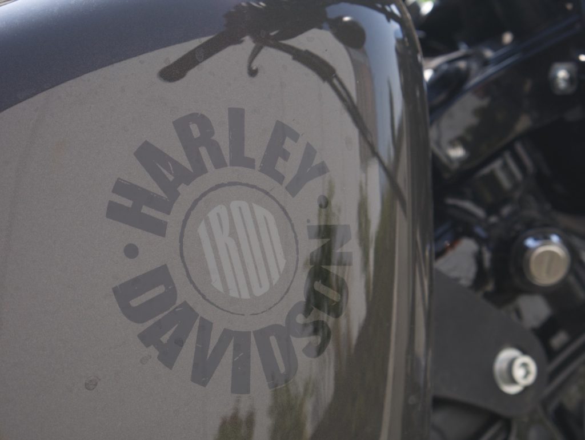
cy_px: 220
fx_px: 1353
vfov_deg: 18.4
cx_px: 292
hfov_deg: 24.4
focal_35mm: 80
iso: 200
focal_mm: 40
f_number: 7.1
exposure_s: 1/250
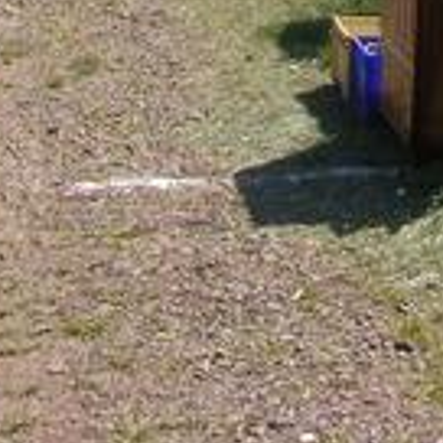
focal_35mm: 146
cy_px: -336
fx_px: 2114
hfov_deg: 11.8
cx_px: 472
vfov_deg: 11.2
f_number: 5.6
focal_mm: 5.8
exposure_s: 1/310
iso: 50
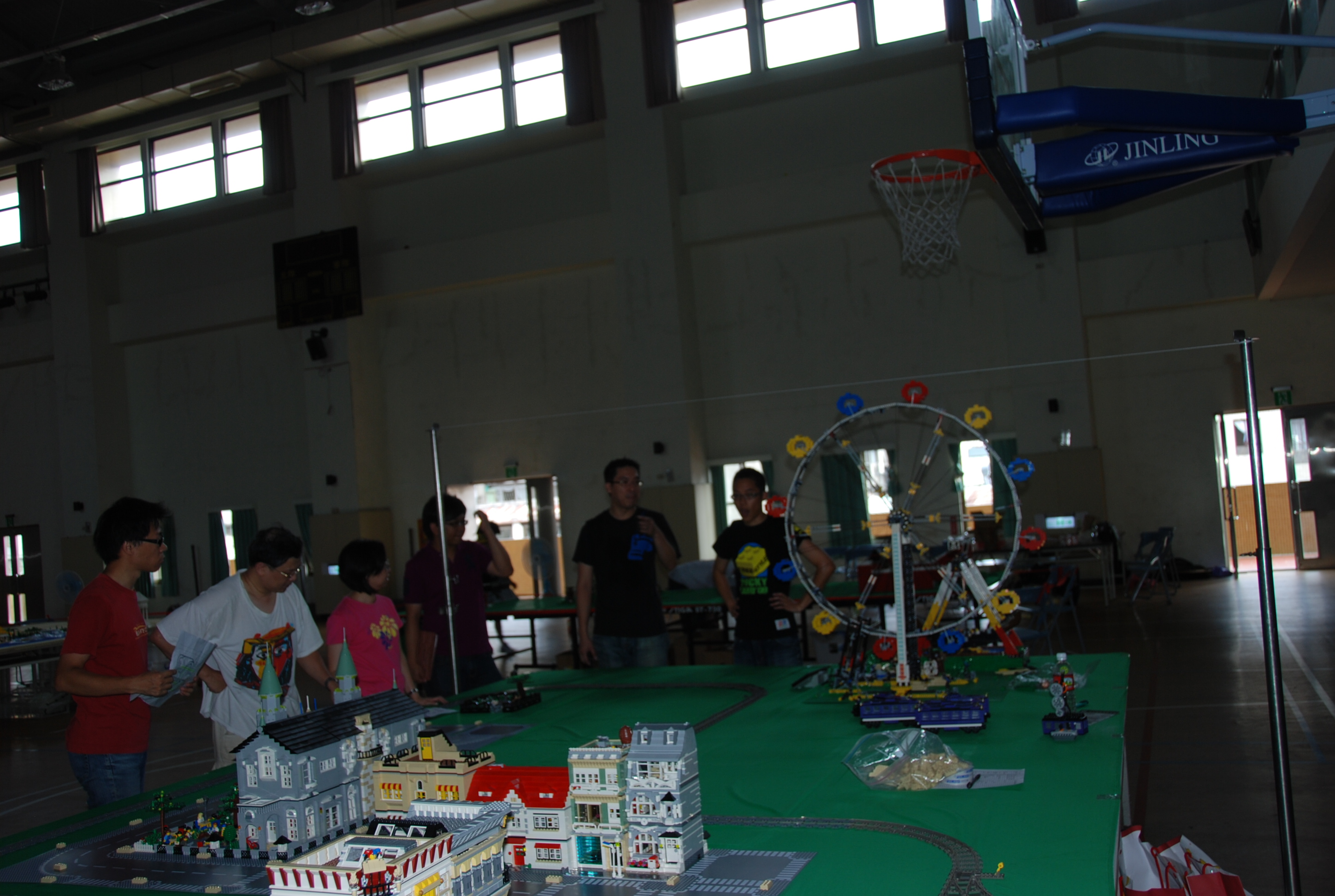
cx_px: 668
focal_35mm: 33
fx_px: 1226
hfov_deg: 57.1
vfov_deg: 40.1
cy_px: 448
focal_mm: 22
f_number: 3.8
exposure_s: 1/60
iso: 100
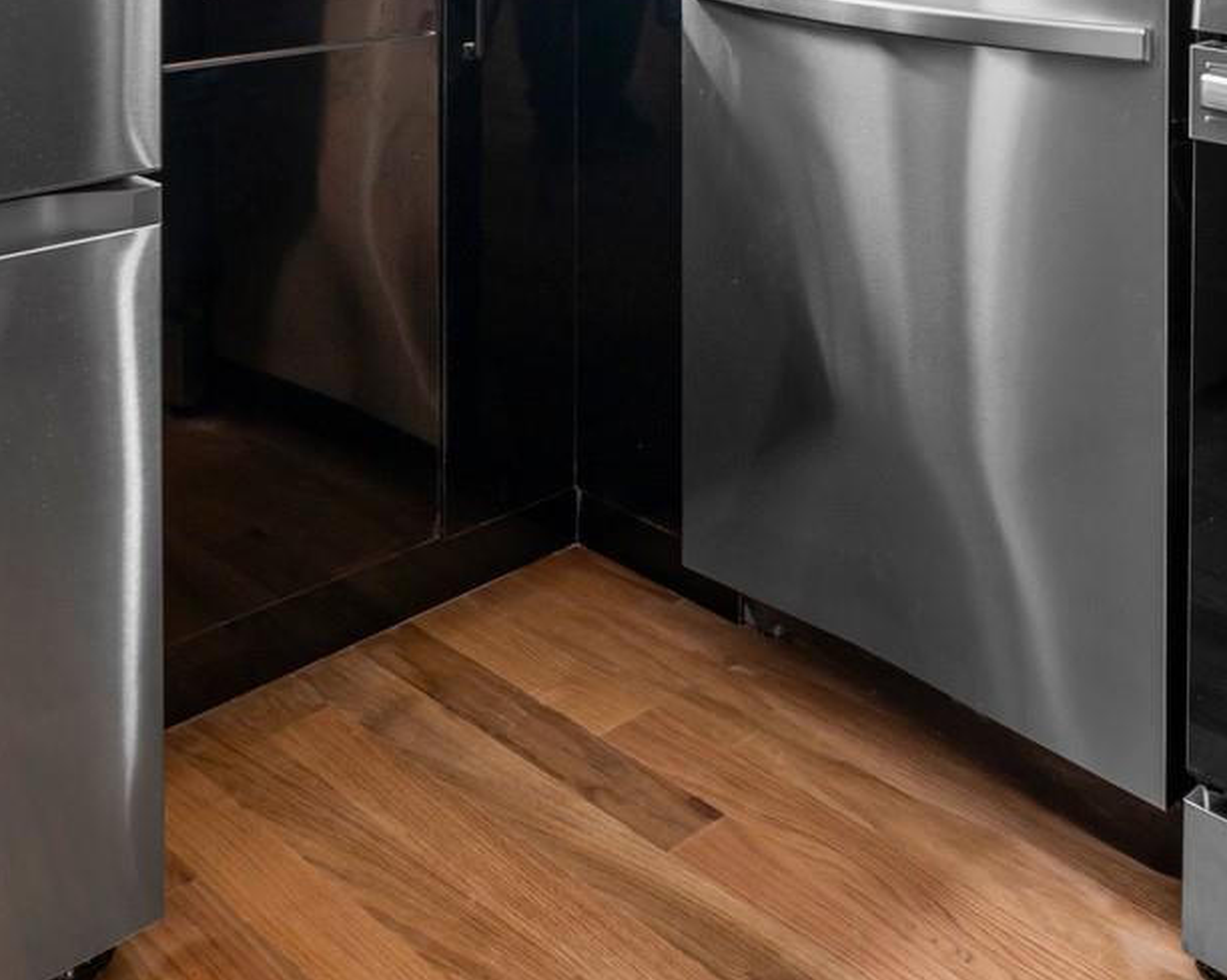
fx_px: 1597
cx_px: 620
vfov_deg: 29.1
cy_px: -215
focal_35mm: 44
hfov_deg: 42.0
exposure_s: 1/3
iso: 200
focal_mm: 14
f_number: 10
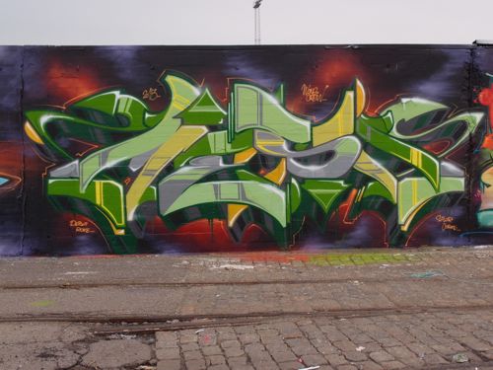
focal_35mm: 41
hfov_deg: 45.8
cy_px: 185
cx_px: 246
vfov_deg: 35.1
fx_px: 584
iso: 100
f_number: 2.8
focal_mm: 8.99
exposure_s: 1/160
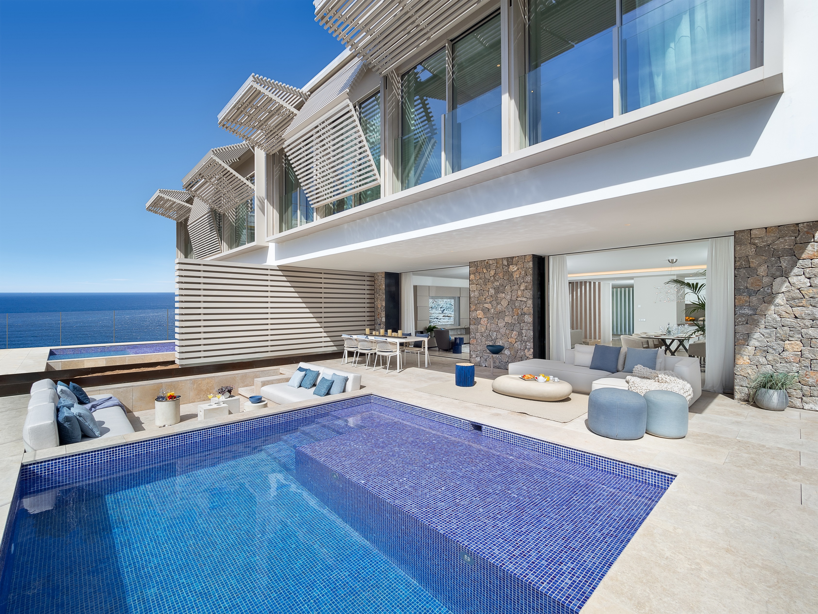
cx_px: 409
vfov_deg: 85.7
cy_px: 307
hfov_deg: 102.1
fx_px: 331
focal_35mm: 14
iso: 80
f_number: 8
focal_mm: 7
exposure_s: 1/15
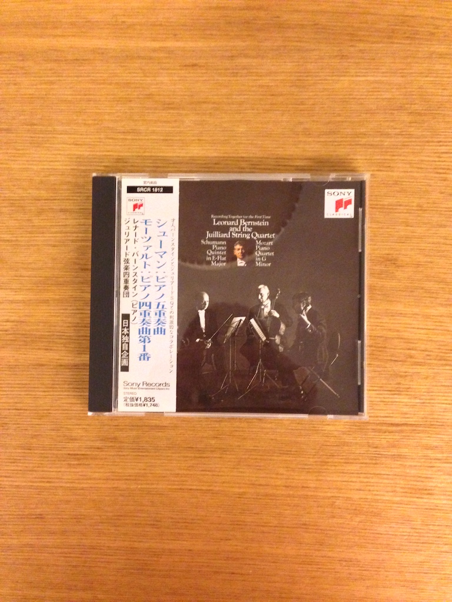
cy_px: 301
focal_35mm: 33
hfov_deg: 42.9
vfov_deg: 55.4
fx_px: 575
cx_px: 226
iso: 800
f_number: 2.4
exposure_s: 1/15
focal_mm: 4.12
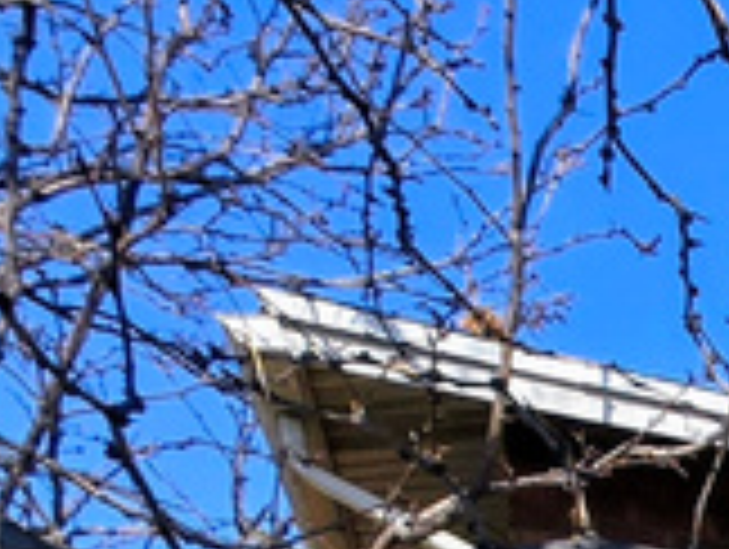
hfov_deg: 14.9
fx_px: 1729
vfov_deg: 12.6
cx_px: 1737
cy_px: 1422
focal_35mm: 82
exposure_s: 1/897
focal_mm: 1.7
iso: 25
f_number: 2.2
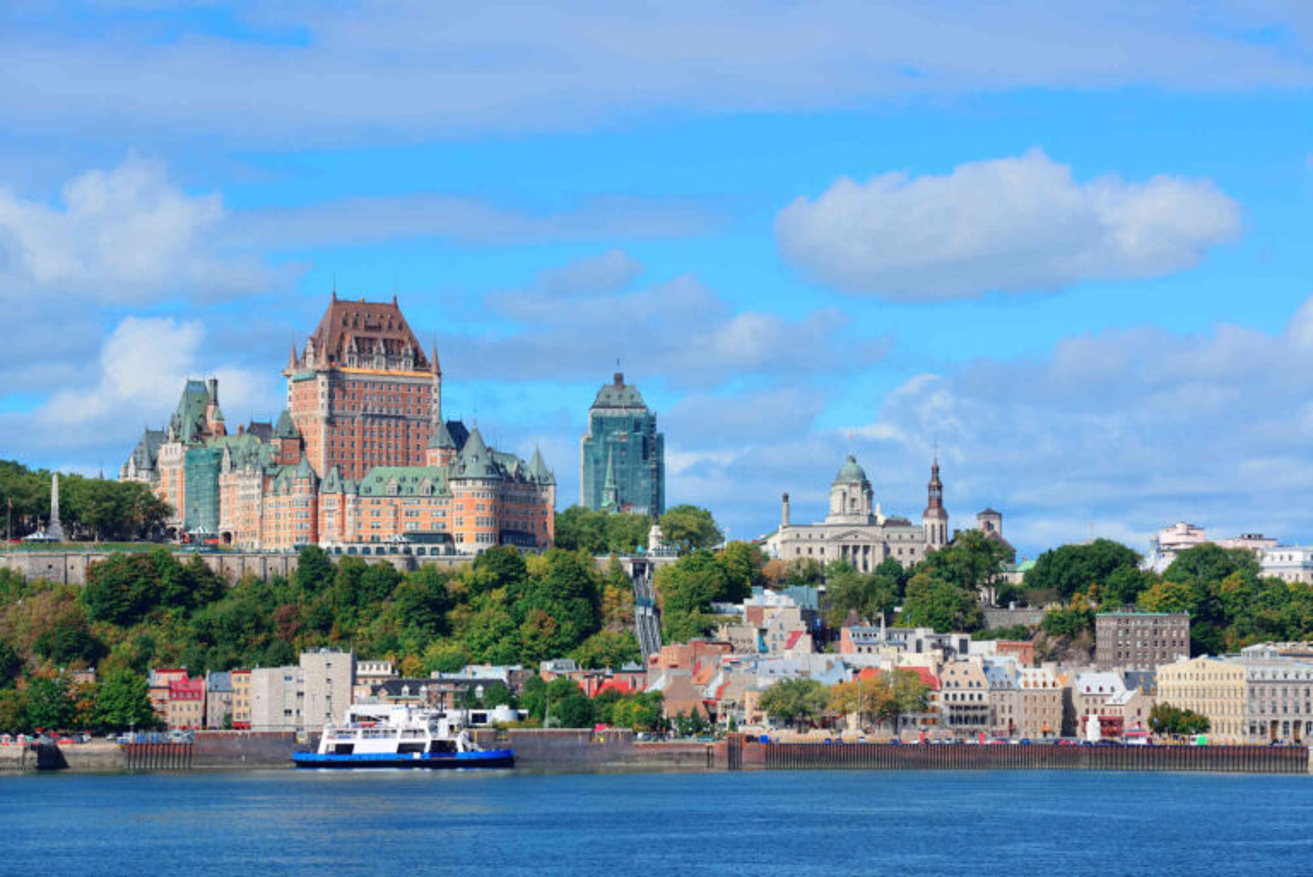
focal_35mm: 116
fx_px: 4233
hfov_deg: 17.6
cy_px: 438
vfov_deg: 11.8
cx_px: 656
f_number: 8
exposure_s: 1/400
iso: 100
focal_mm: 116
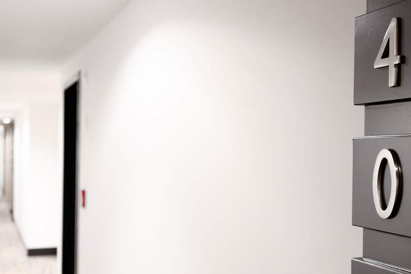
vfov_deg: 25.6
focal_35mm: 52
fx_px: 594
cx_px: 304
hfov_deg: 37.3
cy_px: 217
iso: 500
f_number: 4
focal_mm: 30
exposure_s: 1/10
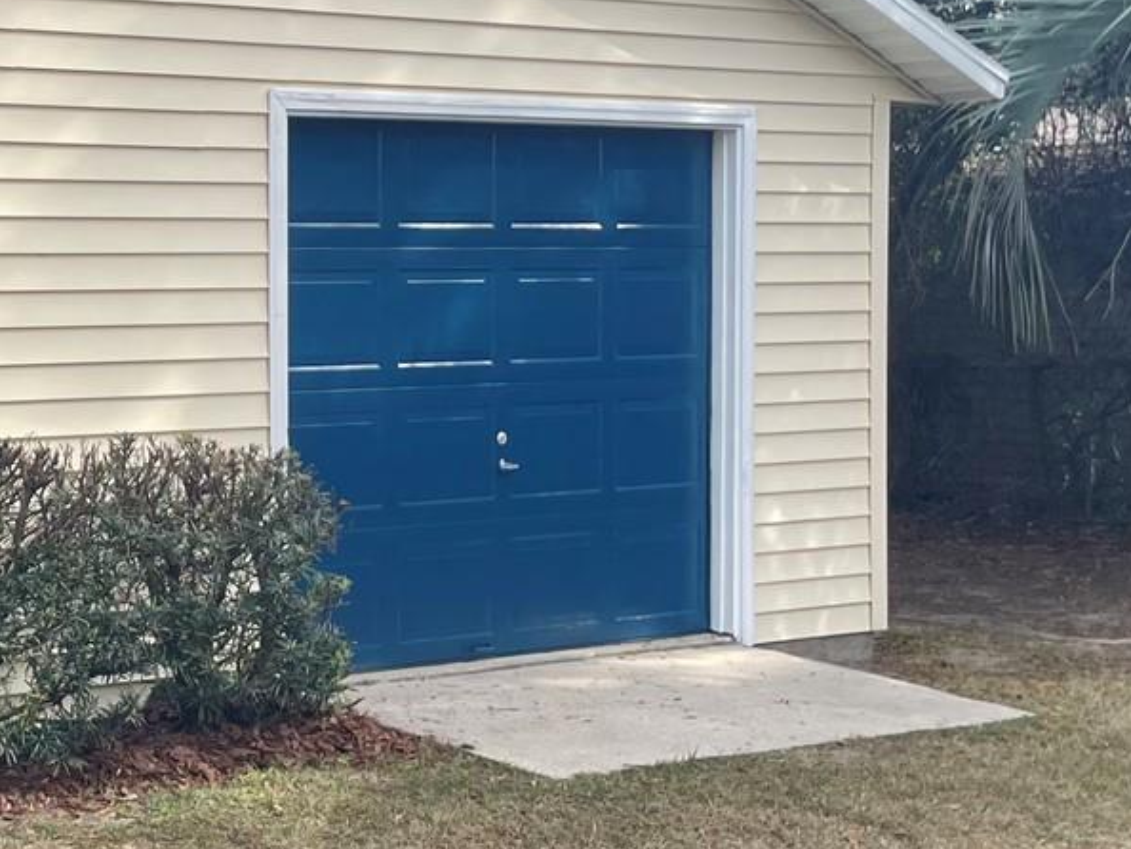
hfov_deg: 25.8
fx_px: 2288
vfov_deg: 21.0
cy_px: 413
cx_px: -95
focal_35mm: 70
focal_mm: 4.2
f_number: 1.6
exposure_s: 1/1247
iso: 32
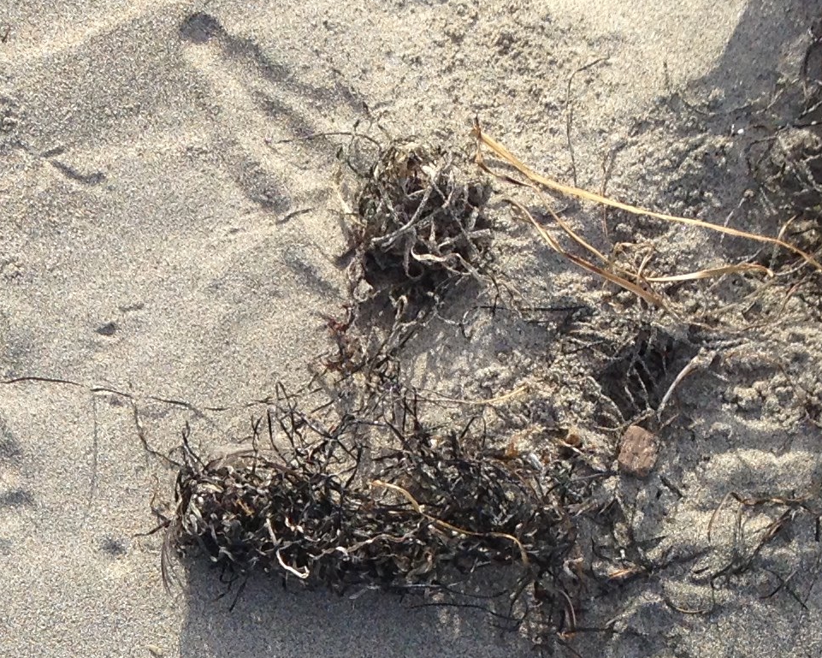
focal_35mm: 116
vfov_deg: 13.0
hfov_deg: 16.2
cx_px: -2
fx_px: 2822
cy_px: 730
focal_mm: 4.28
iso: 50
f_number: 2.4
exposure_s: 1/849
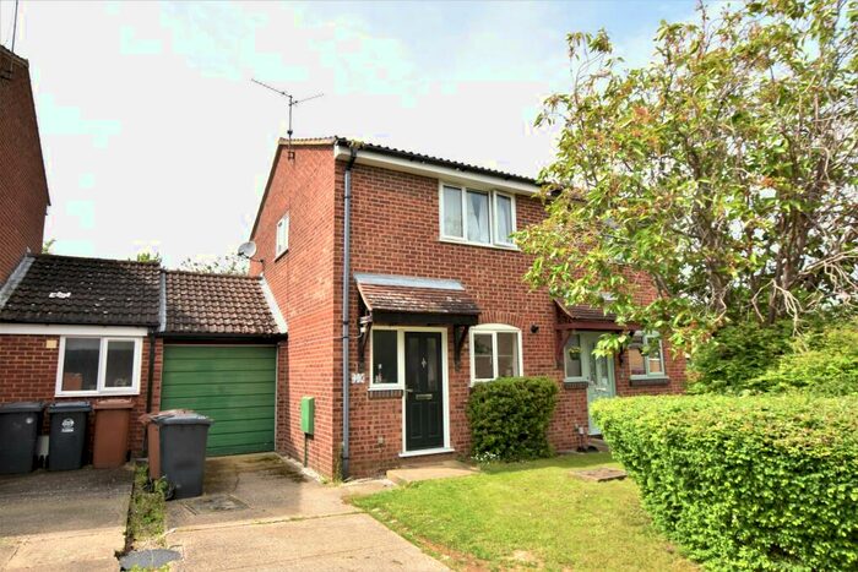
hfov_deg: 81.2
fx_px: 501
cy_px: 286
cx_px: 429
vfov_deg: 59.5
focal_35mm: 21
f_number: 8
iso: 100
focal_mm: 14
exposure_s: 1/100
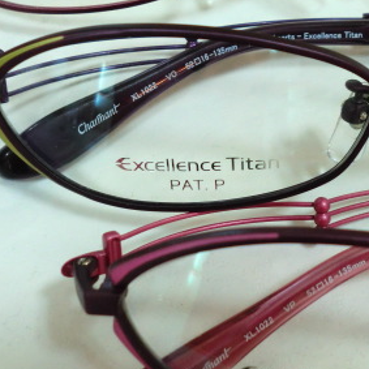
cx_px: 224
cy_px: 126
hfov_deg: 26.8
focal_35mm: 64
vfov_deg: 26.7
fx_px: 772
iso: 160
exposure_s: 1/60
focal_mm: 5.8
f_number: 3.5
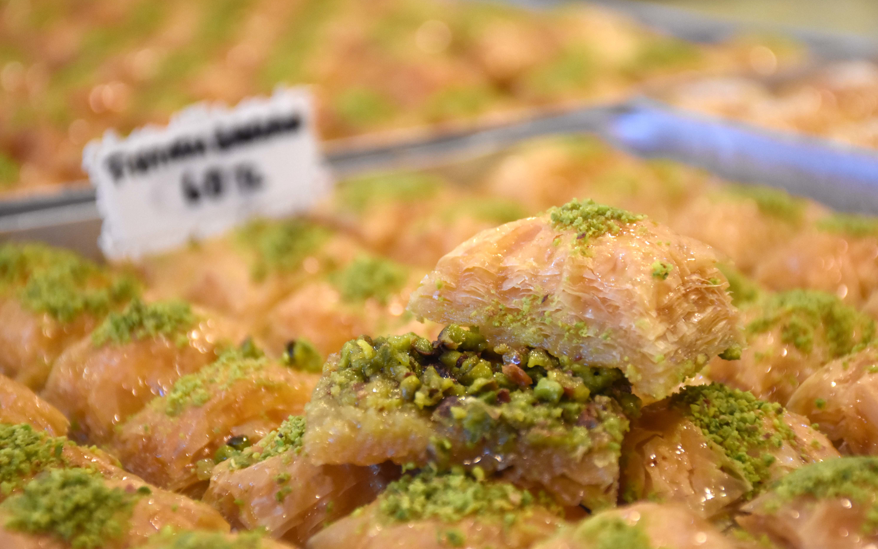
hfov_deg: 19.3
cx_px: 442
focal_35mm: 108
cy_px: 263
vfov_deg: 12.1
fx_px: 2584
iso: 2500
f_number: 5
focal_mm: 70
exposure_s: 1/125
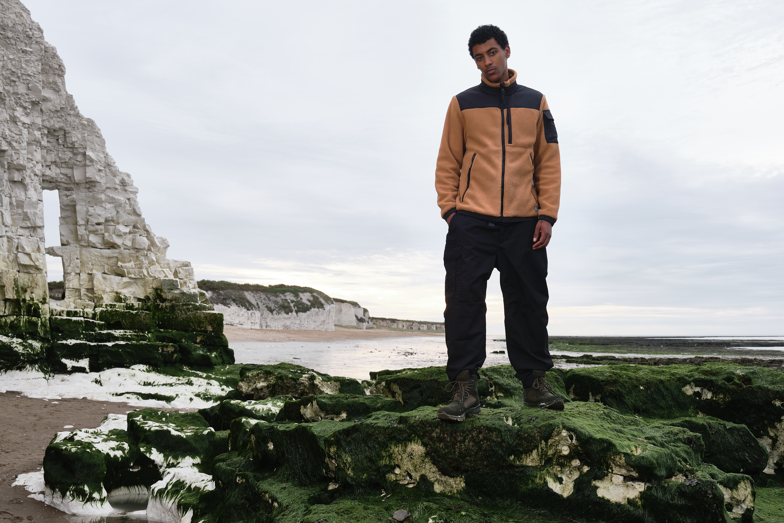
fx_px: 762
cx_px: 392
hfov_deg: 54.4
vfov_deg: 37.9
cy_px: 262
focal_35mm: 35
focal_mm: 23.4
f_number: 5.6
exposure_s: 1/125
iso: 250
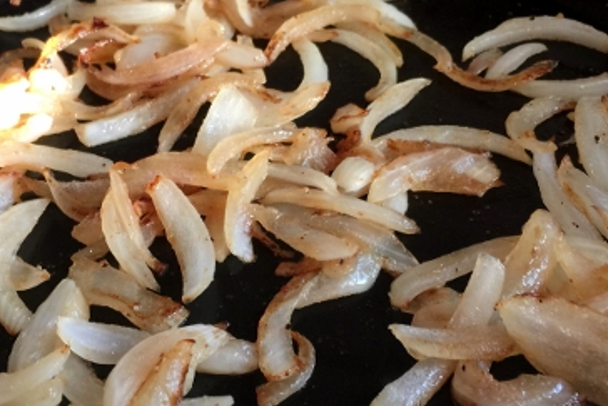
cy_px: 229
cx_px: 247
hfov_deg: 37.4
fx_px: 895
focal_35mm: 53
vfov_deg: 25.5
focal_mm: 4.15
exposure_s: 1/30
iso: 40
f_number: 2.2
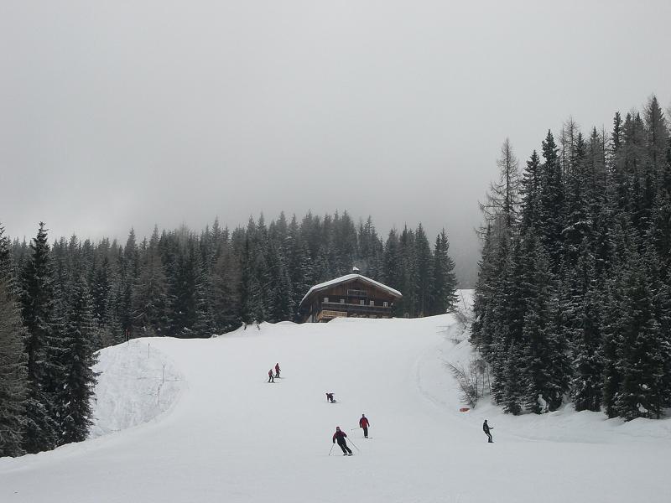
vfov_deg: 18.4
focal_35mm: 80
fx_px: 1551
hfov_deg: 24.4
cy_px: 252
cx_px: 336
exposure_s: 1/250
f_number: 6.3
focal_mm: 13.23
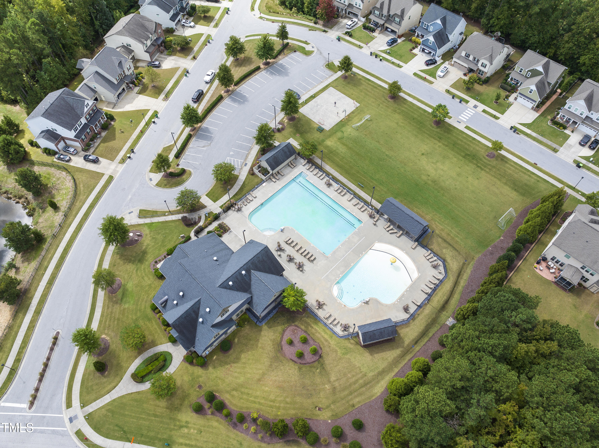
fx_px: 415
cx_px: 300
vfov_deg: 56.8
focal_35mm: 24
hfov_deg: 71.6
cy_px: 224
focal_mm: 12.29
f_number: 2.8
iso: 140
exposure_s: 1/1000
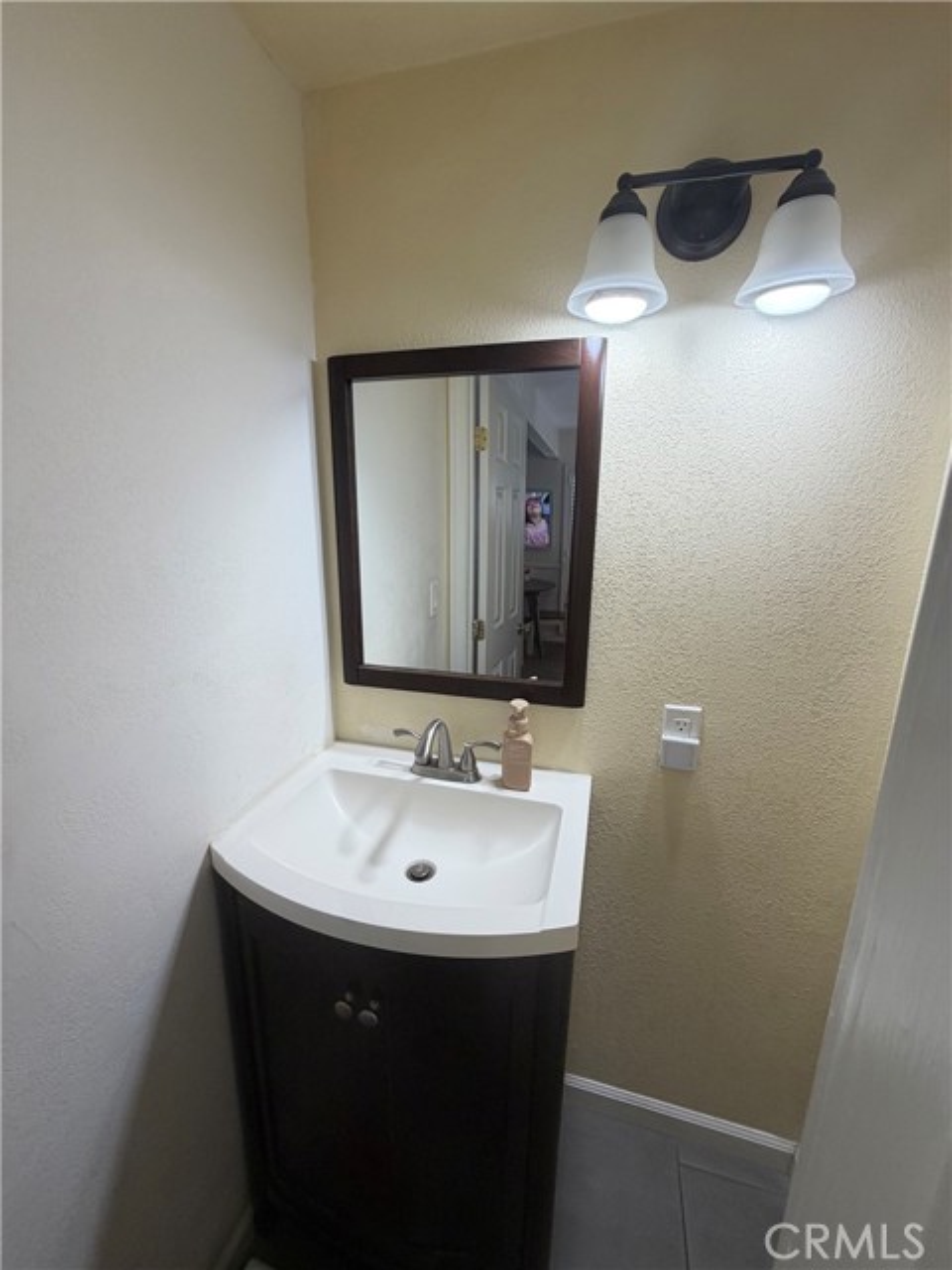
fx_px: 513
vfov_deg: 102.1
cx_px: 476
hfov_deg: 85.7
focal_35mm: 14
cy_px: 635
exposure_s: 1/120
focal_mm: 2.22
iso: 100
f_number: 2.2
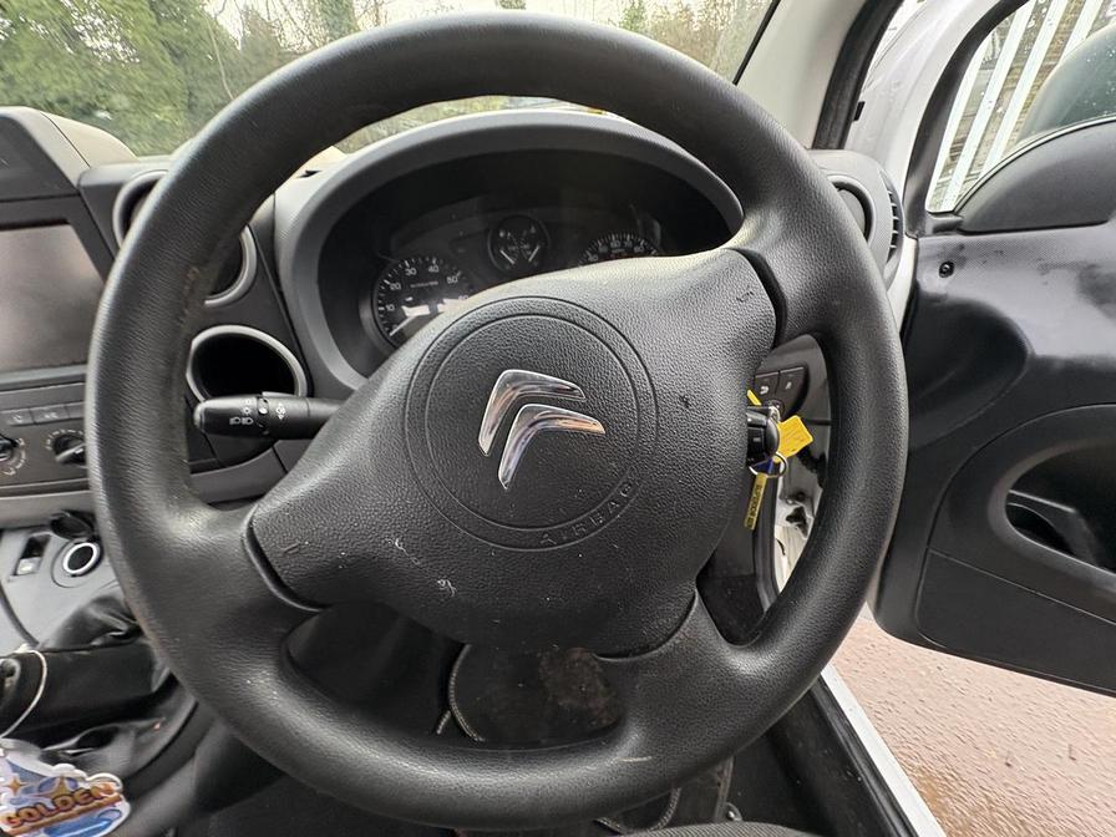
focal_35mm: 14
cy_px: 418
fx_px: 451
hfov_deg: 102.1
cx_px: 558
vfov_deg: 85.7
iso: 200
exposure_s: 1/99
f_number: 2.2
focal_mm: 2.22
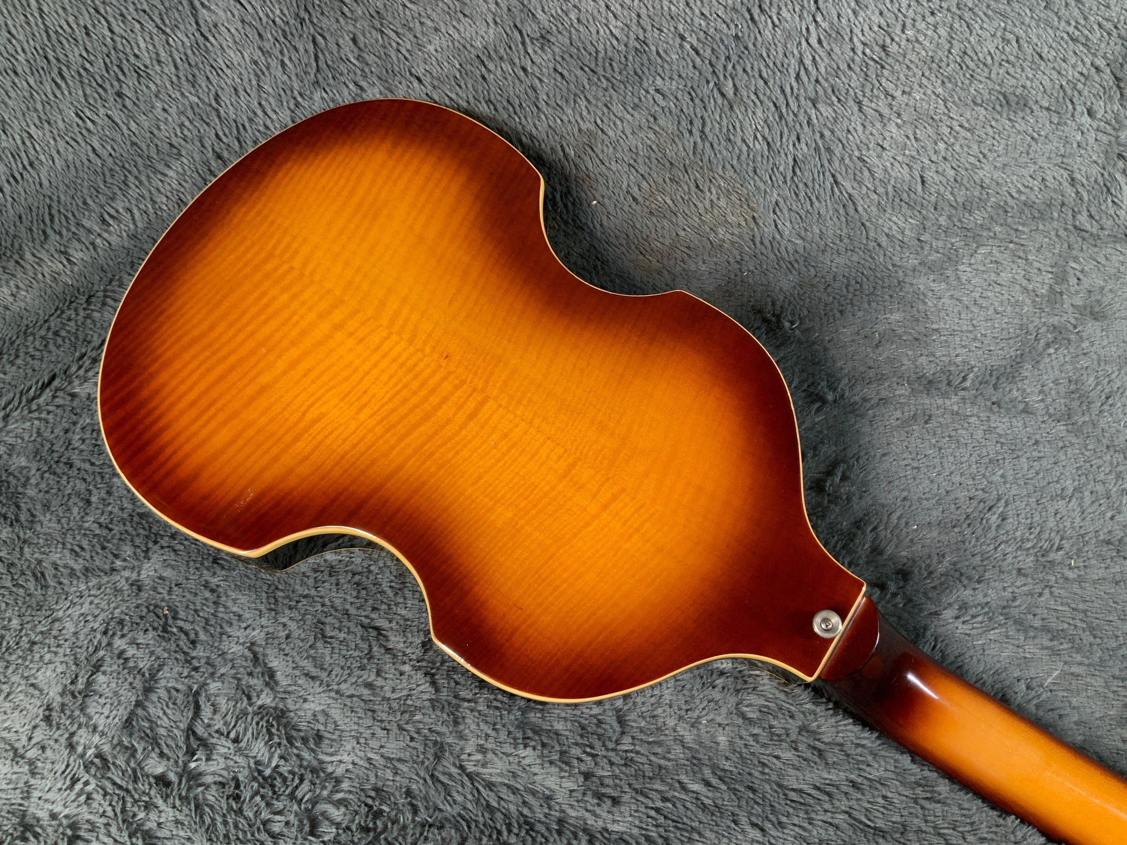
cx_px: 564
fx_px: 944
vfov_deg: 48.2
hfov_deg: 61.7
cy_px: 422
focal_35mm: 29
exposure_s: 1/50
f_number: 1.8
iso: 50
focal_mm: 3
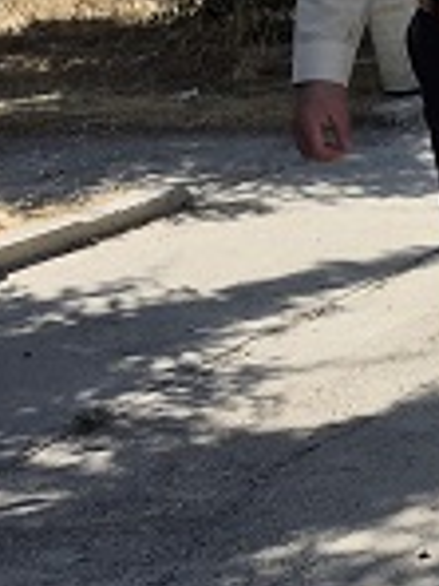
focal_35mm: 120
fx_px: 2029
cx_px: 1507
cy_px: -44
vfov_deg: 16.0
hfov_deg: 8.8
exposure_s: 1/1040
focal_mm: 5.4
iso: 25
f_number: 1.8
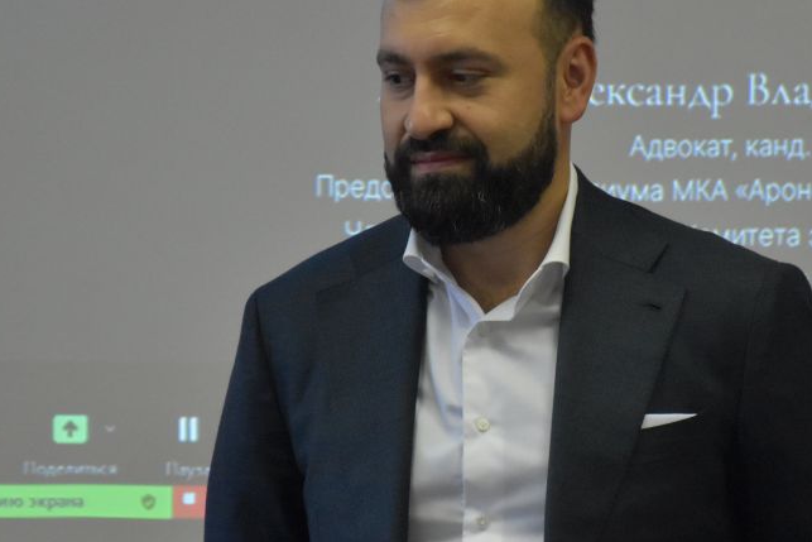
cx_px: 522
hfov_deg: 5.3
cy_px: 302
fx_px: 8843
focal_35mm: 392
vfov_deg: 3.5
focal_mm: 140
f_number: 5.6
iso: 2800
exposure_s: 1/250
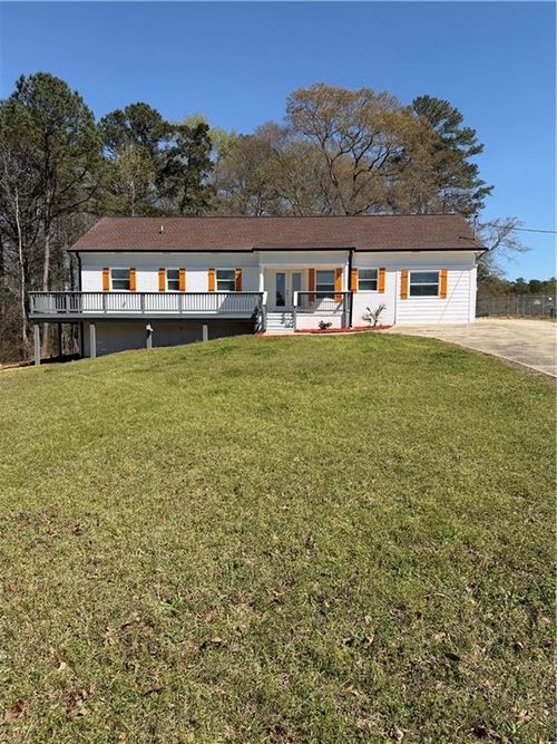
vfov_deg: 71.6
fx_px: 515
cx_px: 278
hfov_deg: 56.8
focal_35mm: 24
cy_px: 372
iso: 80
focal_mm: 6.76
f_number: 1.78
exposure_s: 1/5319
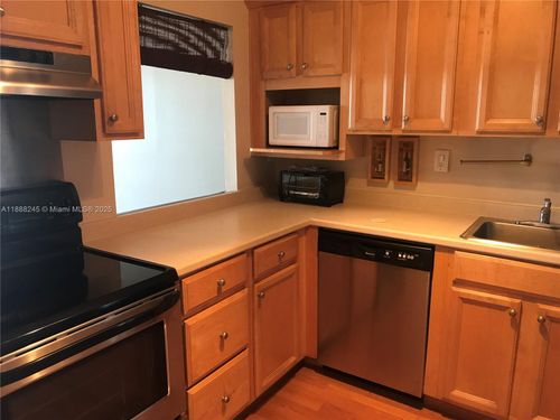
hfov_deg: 63.4
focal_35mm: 28
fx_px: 453
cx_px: 280
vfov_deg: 49.7
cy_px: 210
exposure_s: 1/15
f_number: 1.8
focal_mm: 3.99
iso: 50
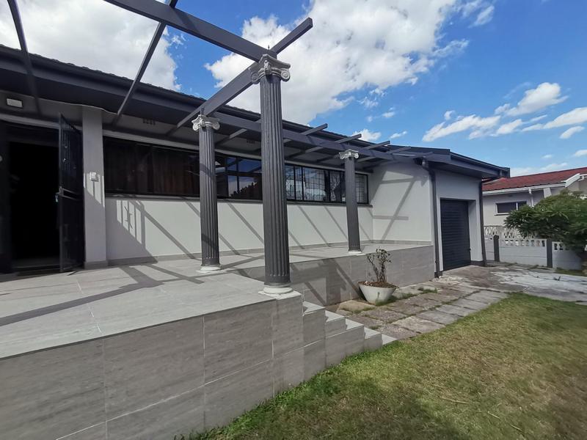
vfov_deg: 74.7
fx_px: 288
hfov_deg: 91.0
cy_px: 220
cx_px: 294
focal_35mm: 17
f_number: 2.4
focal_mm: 1.78
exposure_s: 1/1330
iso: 50
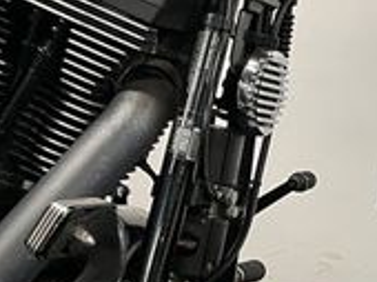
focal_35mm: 98
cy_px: 242
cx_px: 705
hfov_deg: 16.4
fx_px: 1066
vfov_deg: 14.9
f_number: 1.6
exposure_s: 1/50
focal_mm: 5.1
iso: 125
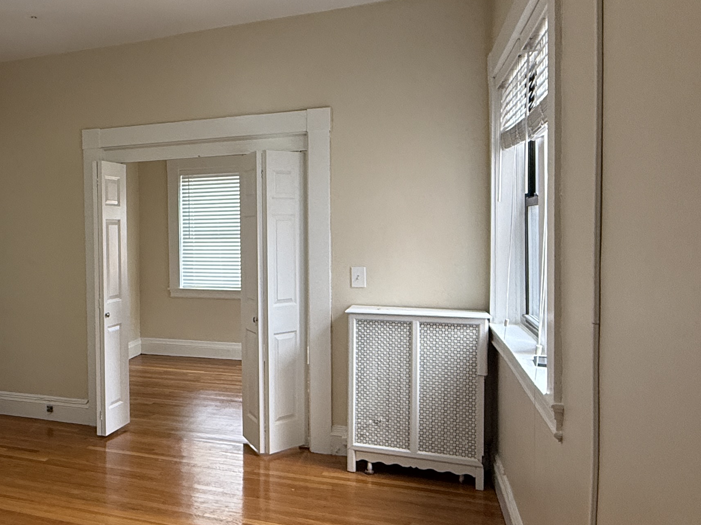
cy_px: 255
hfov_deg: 51.3
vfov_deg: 42.9
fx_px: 668
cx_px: 124
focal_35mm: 33
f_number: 2.2
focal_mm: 2.22
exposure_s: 1/120
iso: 250
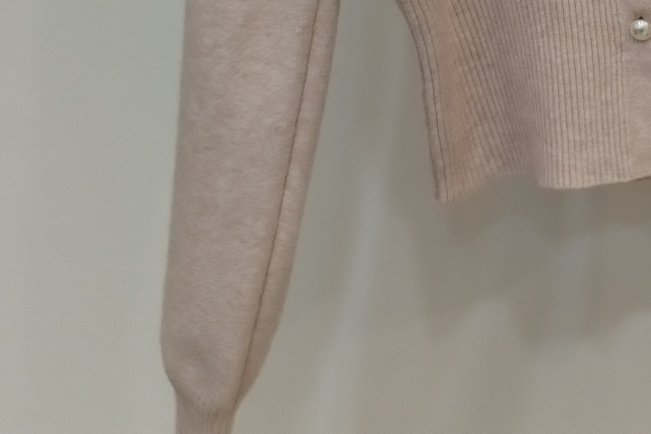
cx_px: 623
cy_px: -304
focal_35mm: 81
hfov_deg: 24.1
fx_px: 1465
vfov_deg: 15.0
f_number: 1.8
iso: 215
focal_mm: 4.75
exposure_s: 1/60
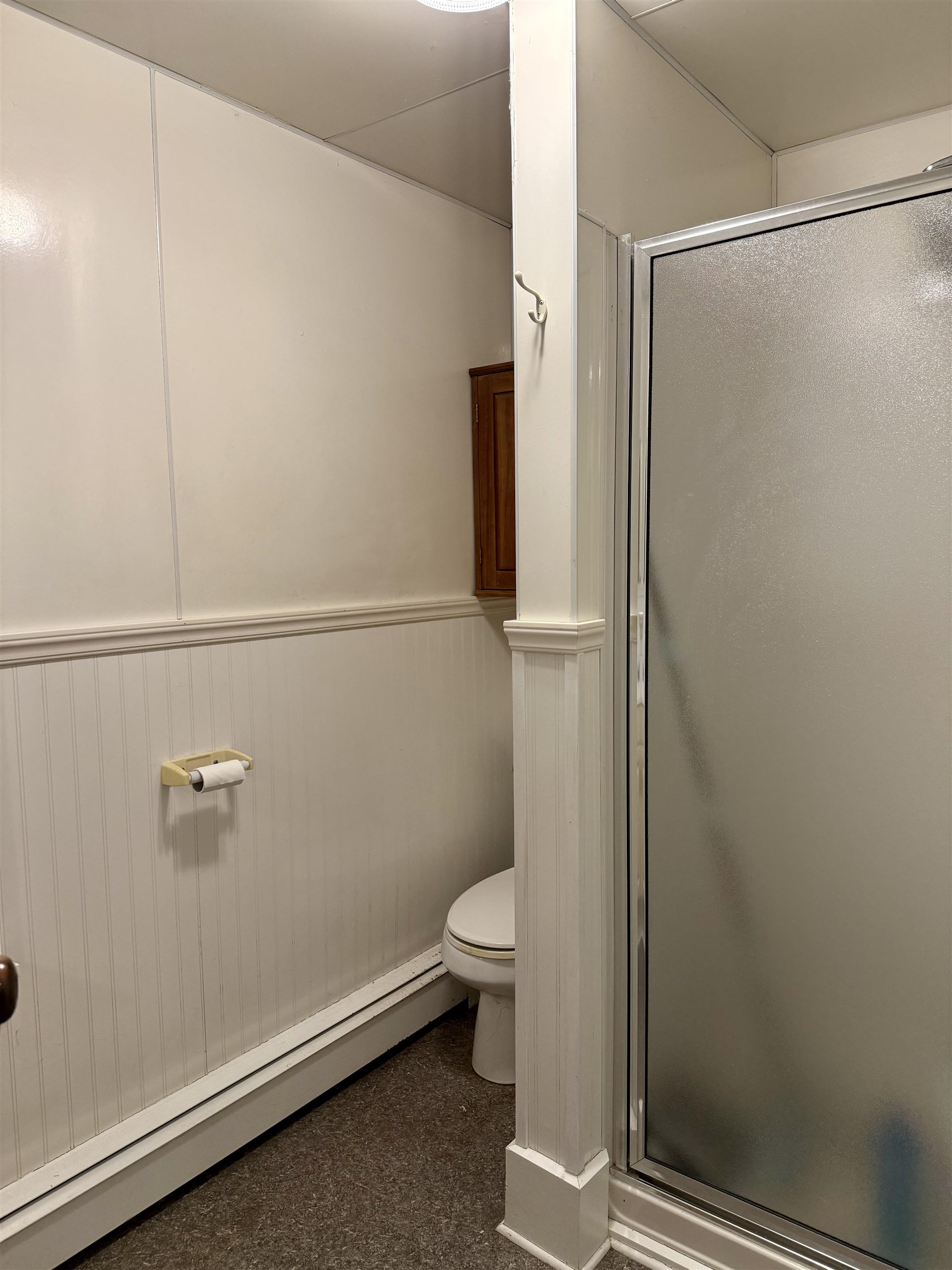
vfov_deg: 71.6
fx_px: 880
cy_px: 635
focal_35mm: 24
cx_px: 476
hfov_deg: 56.8
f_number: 1.78
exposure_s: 1/240
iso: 160
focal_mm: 6.76
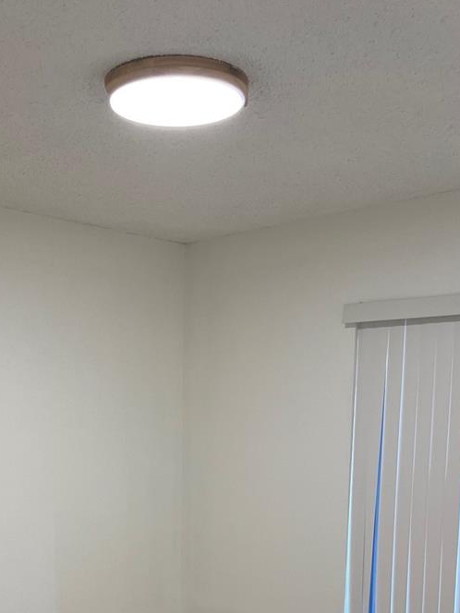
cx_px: 158
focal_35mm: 47
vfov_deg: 37.8
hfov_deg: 30.7
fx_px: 833
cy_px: 547
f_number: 1.5
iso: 125
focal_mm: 5.7
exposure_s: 1/120
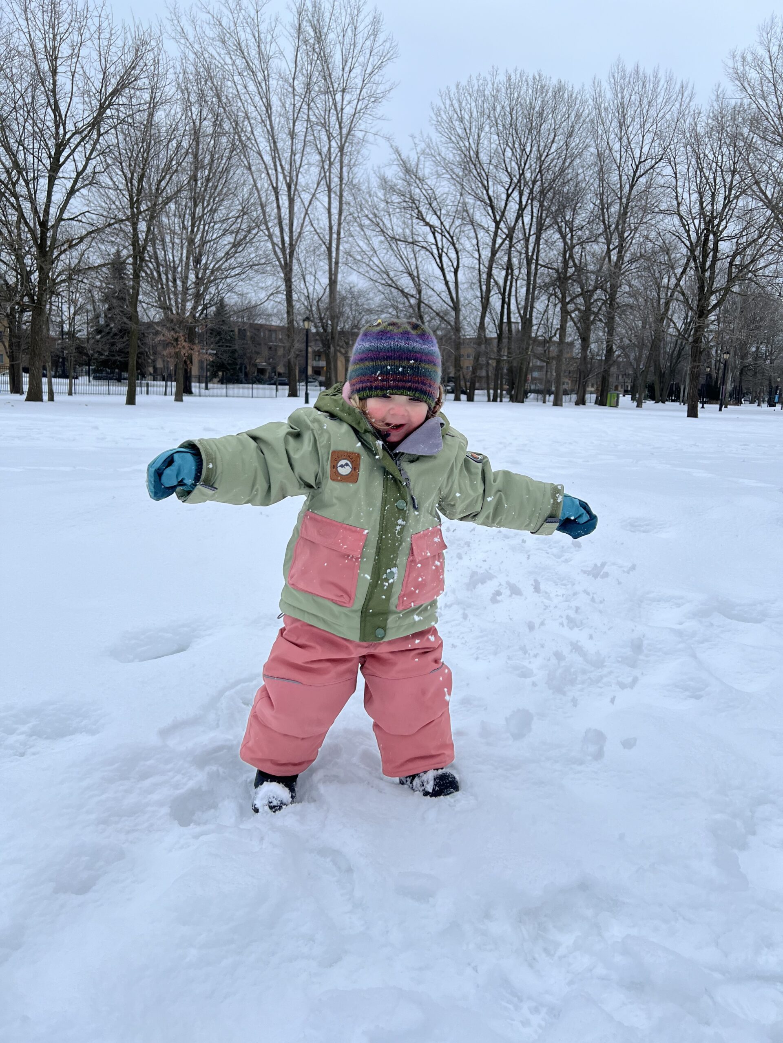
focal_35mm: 26
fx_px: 784
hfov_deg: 53.1
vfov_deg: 67.3
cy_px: 522
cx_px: 392
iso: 50
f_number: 1.5
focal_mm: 5.7
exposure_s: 1/2165
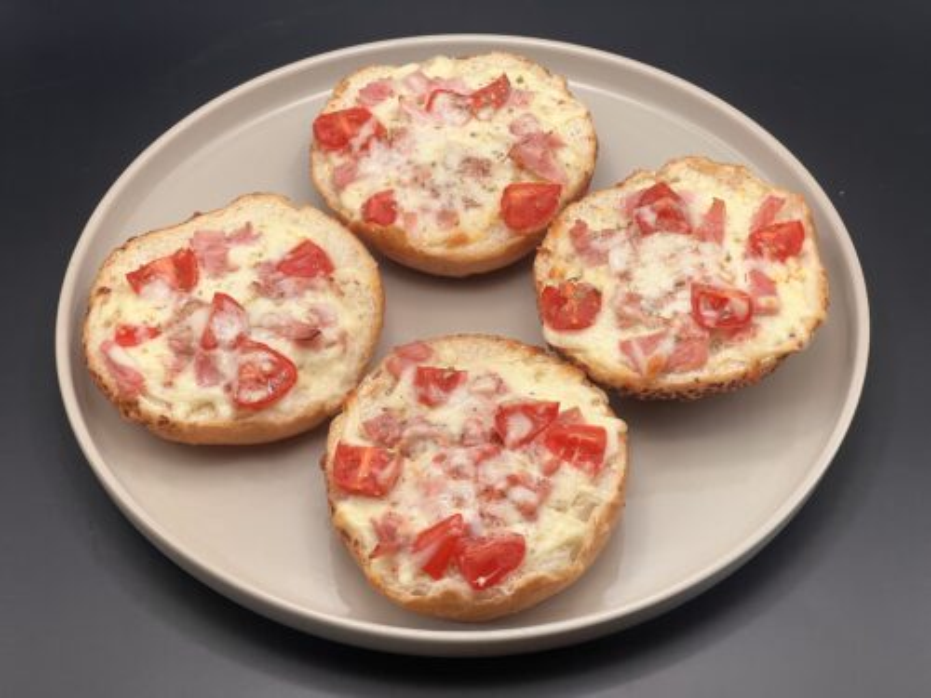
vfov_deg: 19.1
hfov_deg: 25.3
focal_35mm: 77
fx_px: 2071
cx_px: 466
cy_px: 349
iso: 80
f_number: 2.8
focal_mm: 9
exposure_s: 1/99
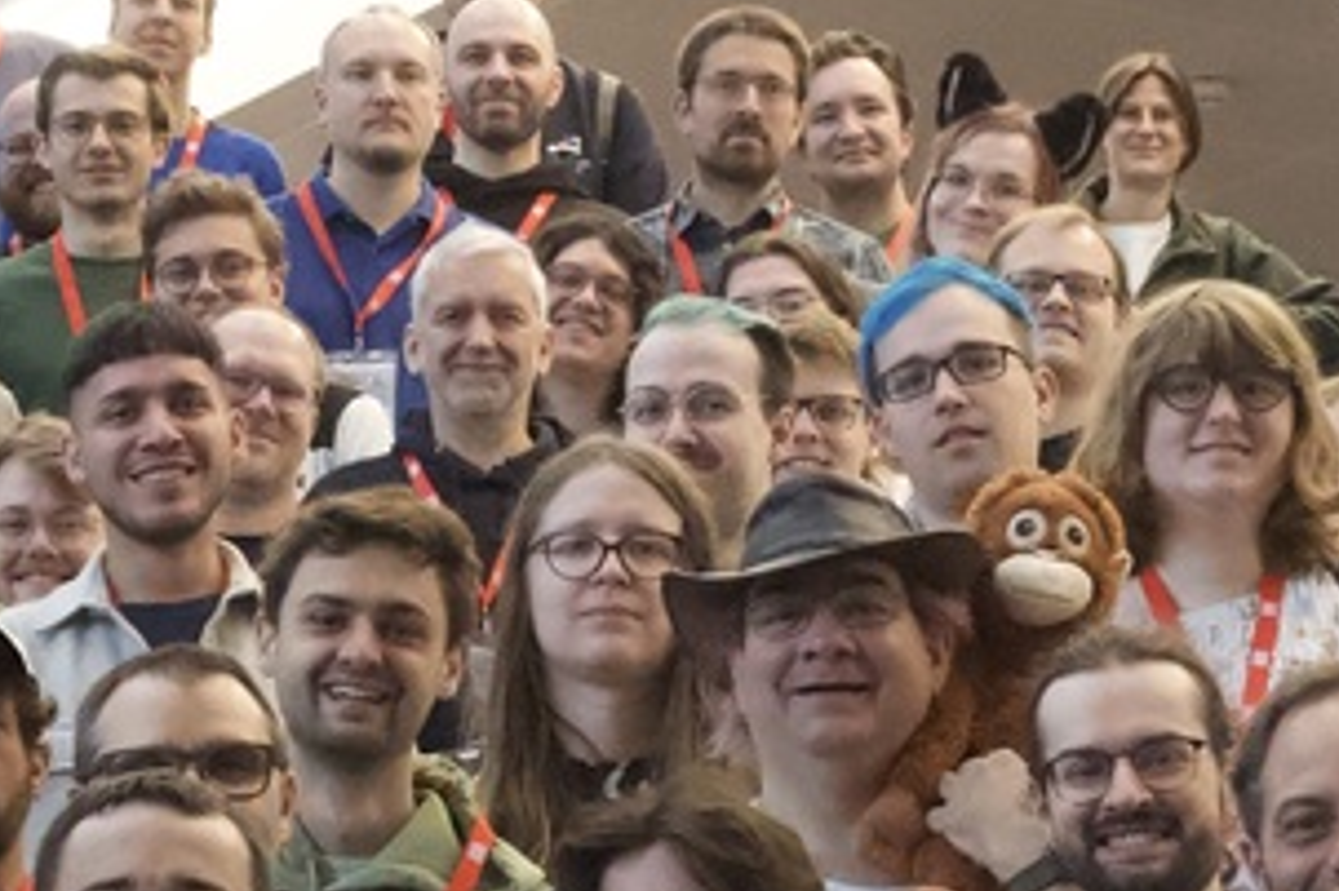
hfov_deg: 9.1
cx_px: 430
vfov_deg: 6.0
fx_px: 8438
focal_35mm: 227
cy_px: 1164
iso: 12800
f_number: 9
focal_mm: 50
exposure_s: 1/125
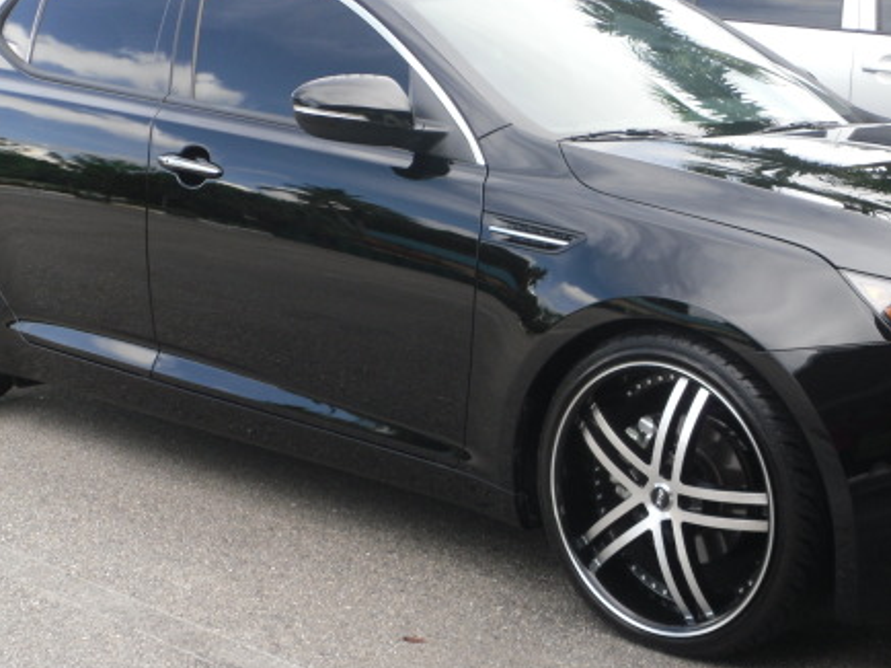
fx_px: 2135
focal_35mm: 83
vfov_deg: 17.8
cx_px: 556
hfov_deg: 23.5
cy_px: 372
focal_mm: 6.3
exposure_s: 1/103
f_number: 3.5
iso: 80
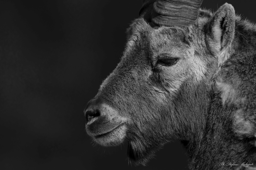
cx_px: 128
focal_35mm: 500
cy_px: 85
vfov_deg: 2.7
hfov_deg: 4.1
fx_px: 3555
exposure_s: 1/2000
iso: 320
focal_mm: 500
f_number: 5.6
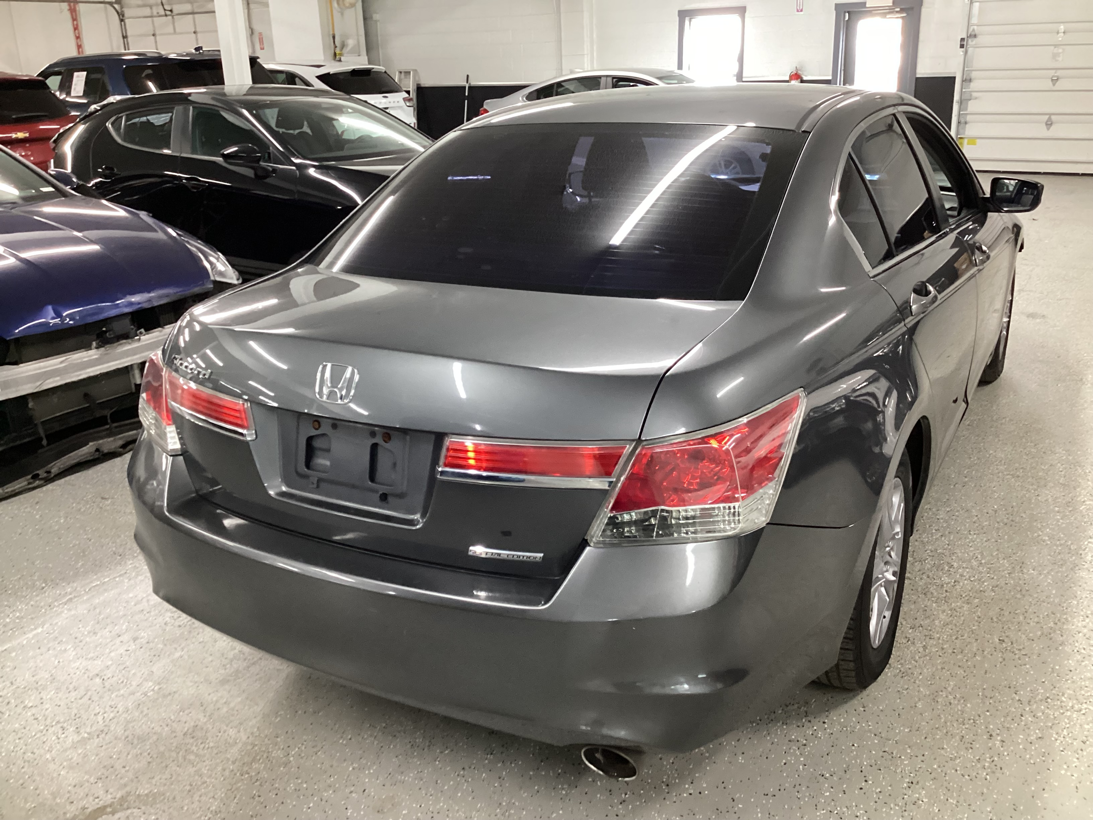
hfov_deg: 58.4
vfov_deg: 45.4
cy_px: 410
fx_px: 979
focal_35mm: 31
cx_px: 546
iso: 320
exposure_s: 1/50
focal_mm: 3.3
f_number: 2.4
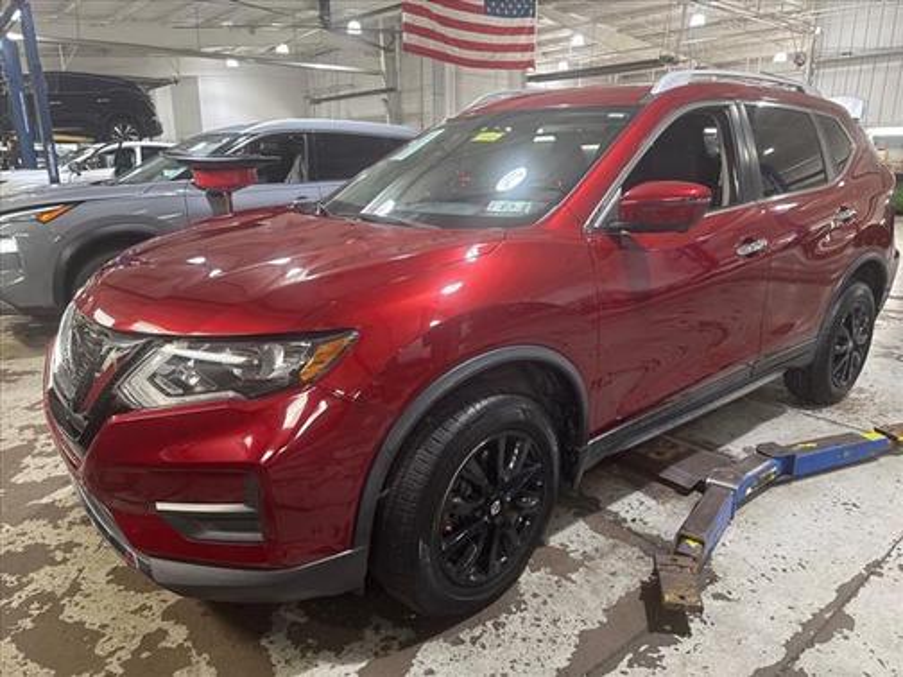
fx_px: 626
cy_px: 338
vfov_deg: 56.8
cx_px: 452
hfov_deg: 71.6
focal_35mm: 24
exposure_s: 1/60
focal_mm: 6.76
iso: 250
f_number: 1.78
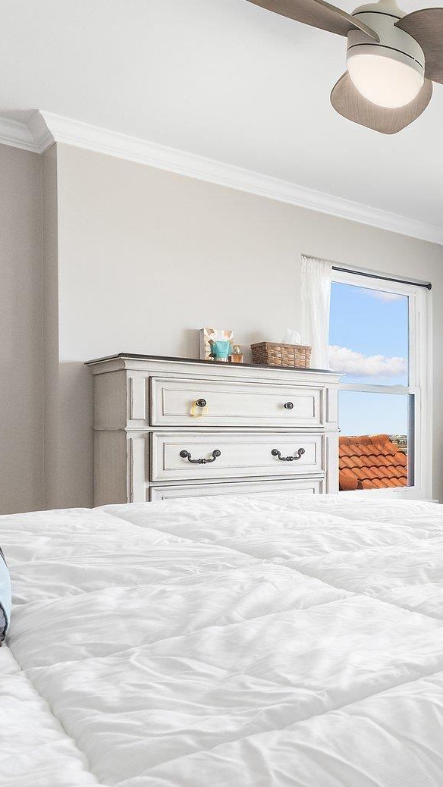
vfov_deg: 62.5
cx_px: 633
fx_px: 647
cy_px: 435
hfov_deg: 28.0
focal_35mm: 31
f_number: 8
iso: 400
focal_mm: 10
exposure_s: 1/5
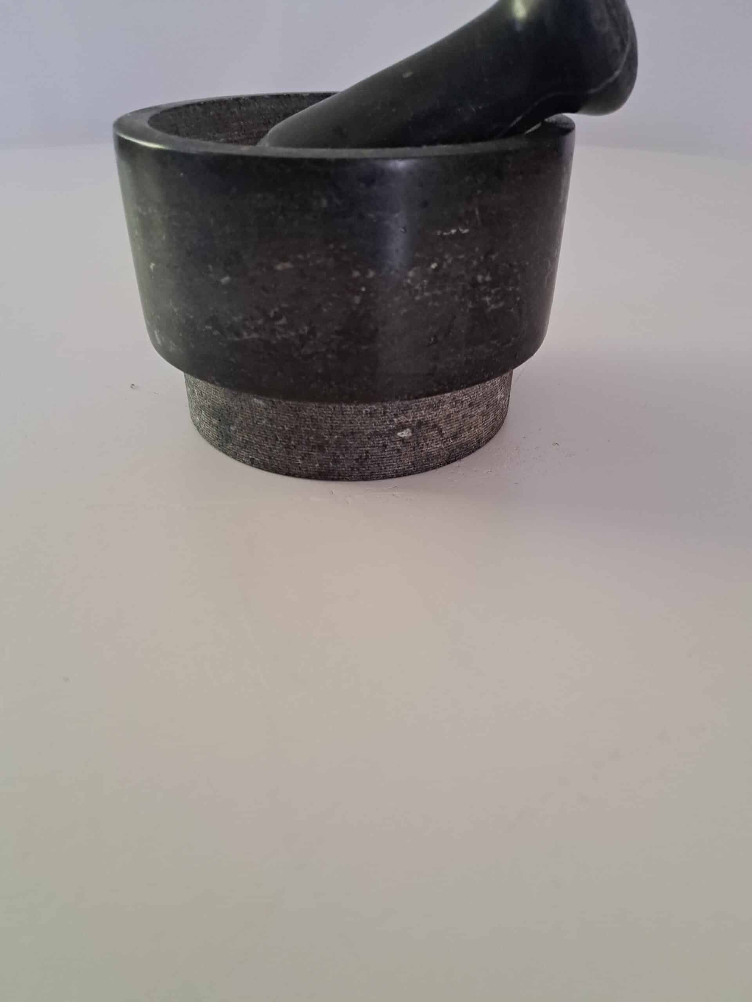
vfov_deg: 71.6
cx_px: 376
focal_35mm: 24
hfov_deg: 56.8
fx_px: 695
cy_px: 501
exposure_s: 1/60
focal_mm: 5.23
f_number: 1.8
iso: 400
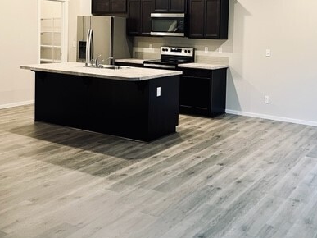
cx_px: 194
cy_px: 53
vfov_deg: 32.8
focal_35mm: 43
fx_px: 394
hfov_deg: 43.6
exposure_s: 1/60
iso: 200
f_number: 1.5
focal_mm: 5.7
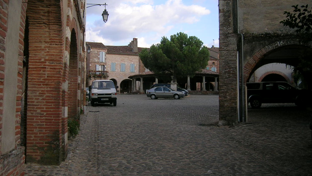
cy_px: 85
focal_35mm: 39
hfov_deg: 51.6
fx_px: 323
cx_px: 157
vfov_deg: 30.4
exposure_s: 1/435
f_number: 2.8
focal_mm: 5.4
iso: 50
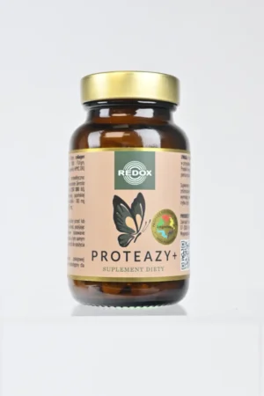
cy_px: 198
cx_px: 132
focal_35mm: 75
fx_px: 825
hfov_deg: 18.2
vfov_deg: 27.0
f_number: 6.3
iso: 320
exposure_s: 1/80
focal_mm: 50
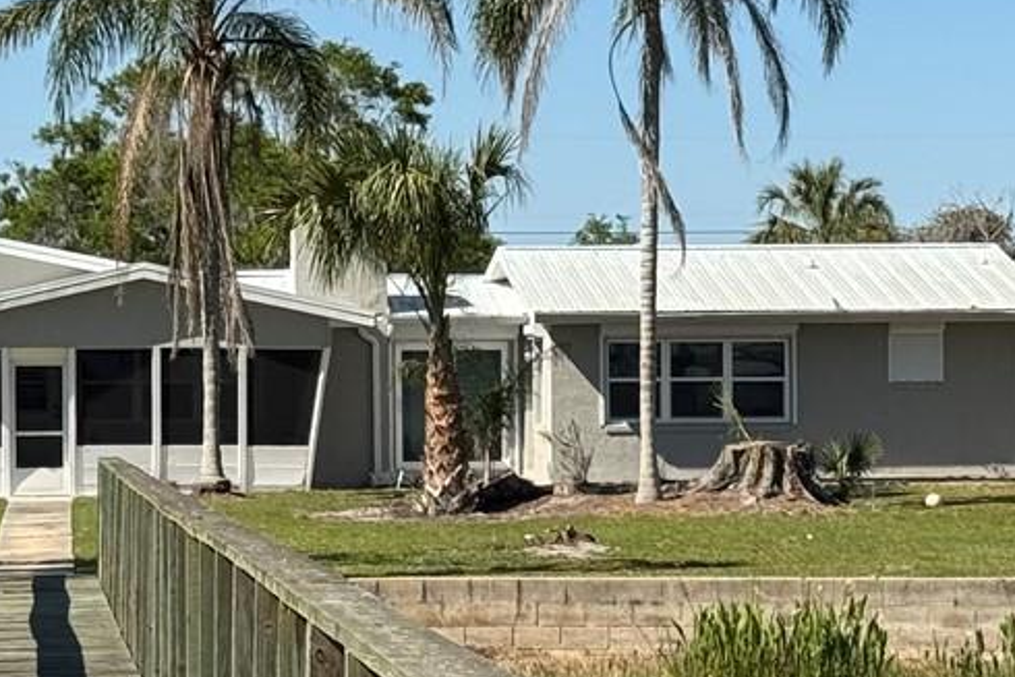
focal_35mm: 163
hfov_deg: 12.6
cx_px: 358
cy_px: 296
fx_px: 4597
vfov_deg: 8.4
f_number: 1.78
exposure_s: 1/4310
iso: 64
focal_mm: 6.76
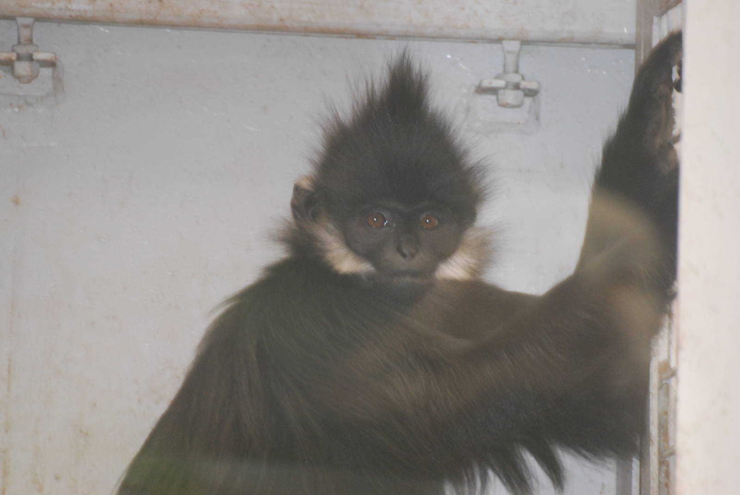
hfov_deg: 4.6
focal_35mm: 450
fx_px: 9261
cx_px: 370
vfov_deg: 3.1
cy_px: 248
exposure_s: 1/60
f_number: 5.6
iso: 800
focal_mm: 300
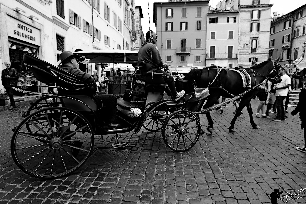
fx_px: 178
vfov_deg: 59.5
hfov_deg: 81.2
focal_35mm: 21
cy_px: 102
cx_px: 153
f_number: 8
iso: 200
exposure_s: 1/90
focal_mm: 14
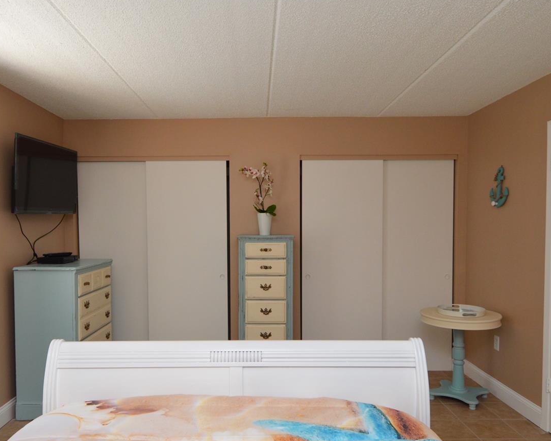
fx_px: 408
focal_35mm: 25
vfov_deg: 56.6
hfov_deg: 67.9
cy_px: 249
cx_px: 248
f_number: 4
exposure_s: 1/60
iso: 400
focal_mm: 12
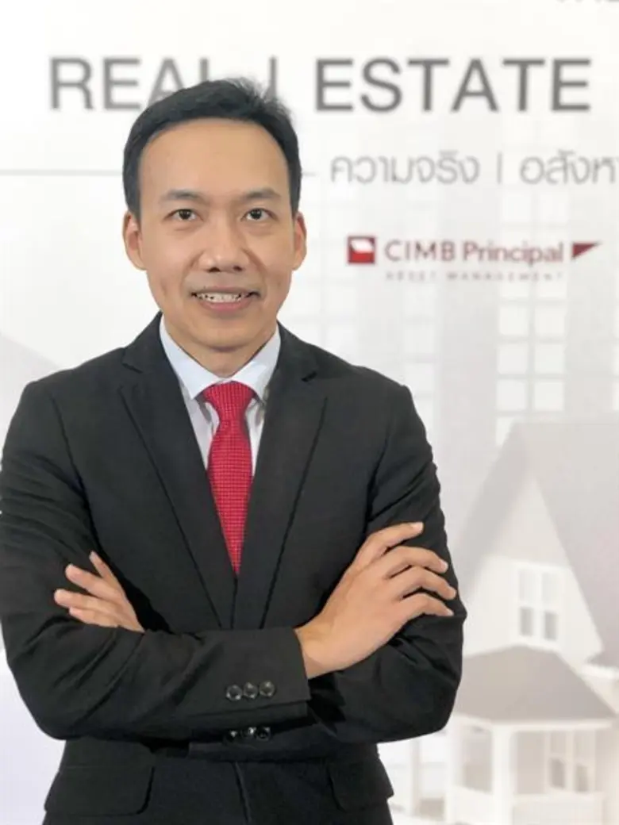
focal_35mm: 57
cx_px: 310
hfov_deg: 25.7
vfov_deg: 33.8
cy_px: 412
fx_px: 1359
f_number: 2.8
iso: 100
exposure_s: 1/33
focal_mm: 6.6
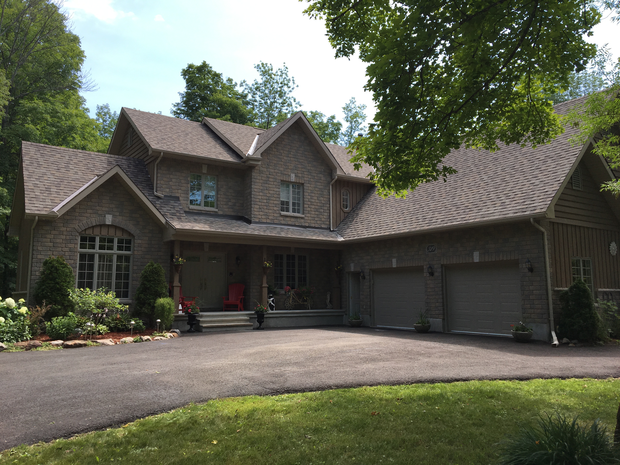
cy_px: 232
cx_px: 310
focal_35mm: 29
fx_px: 519
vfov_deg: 48.2
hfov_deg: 61.7
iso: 25
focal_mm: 4.15
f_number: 2.2
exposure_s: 1/739
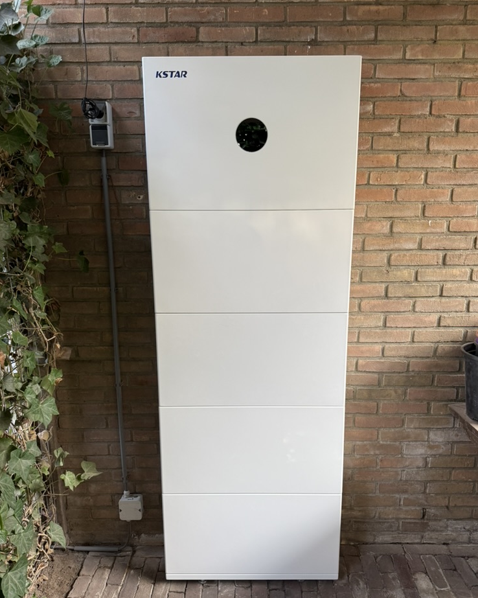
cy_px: 324
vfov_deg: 65.9
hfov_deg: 54.9
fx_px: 460
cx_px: 245
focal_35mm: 26
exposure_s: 1/121
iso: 125
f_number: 1.78
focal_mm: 6.76
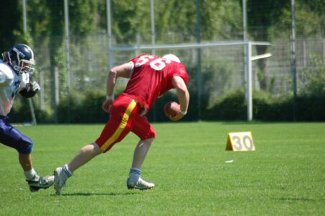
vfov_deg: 3.0
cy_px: 108
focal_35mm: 450
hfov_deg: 4.6
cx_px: 162
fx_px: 4054
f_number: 5.6
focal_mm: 300
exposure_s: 1/800
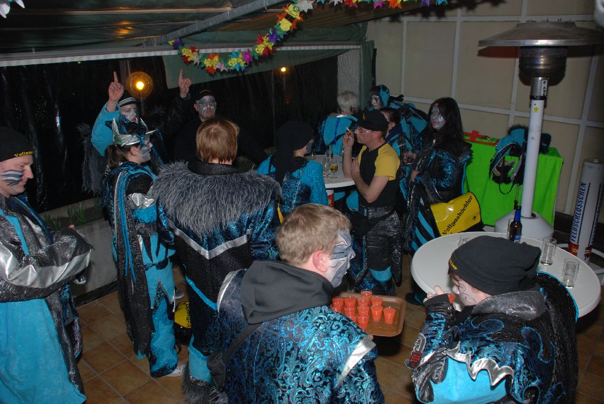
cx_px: 302
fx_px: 504
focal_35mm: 30
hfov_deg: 61.9
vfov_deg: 43.7
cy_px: 202
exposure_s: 1/60
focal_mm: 20
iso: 200
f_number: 4
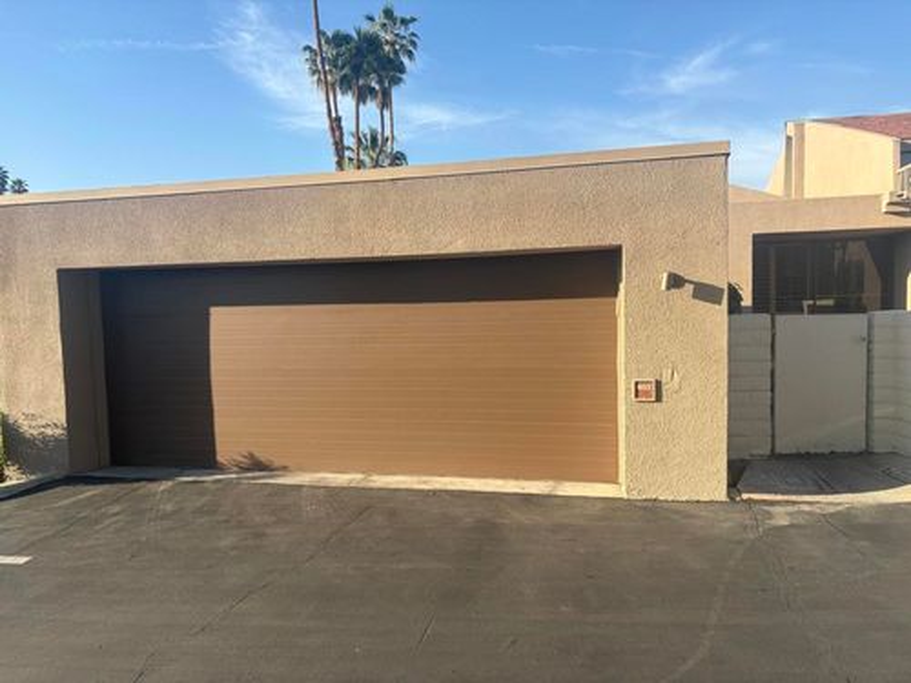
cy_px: 342
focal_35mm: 26
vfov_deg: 53.1
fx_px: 684
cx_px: 456
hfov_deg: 67.3
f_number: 1.6
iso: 50
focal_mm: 5.96
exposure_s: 1/1799
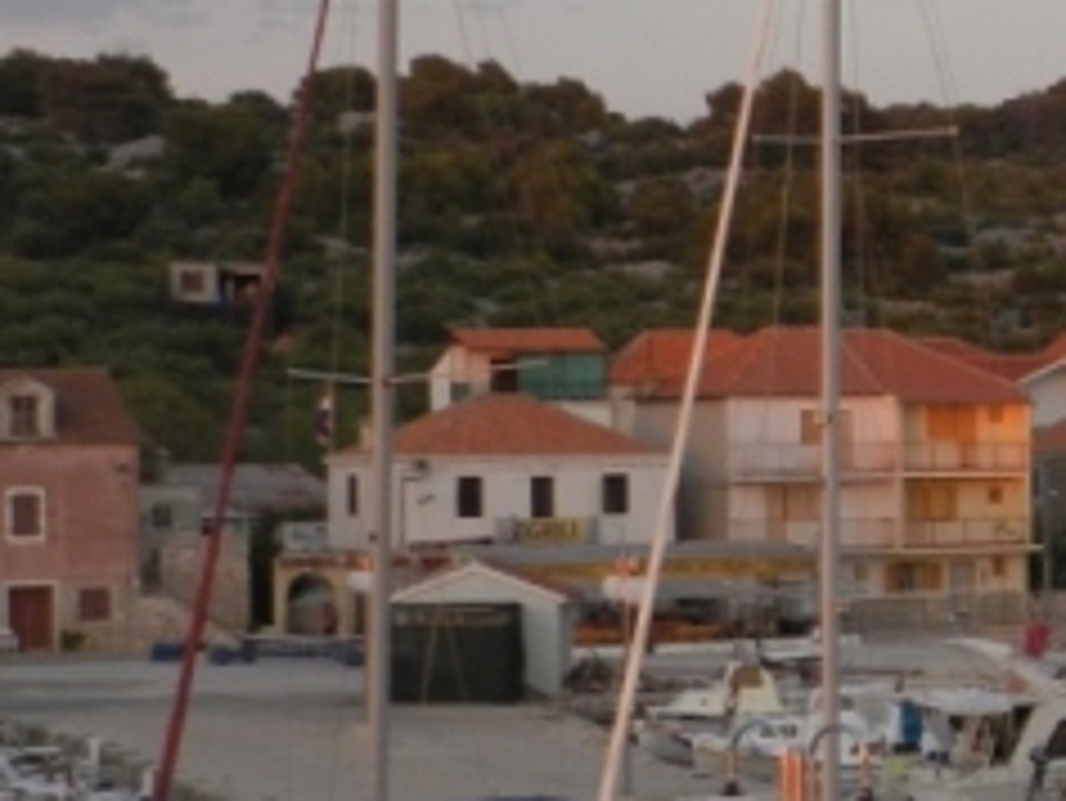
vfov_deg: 12.1
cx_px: 1718
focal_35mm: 123
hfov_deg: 14.6
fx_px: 3790
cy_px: 464
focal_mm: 6.7
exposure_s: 1/160
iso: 160
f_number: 4
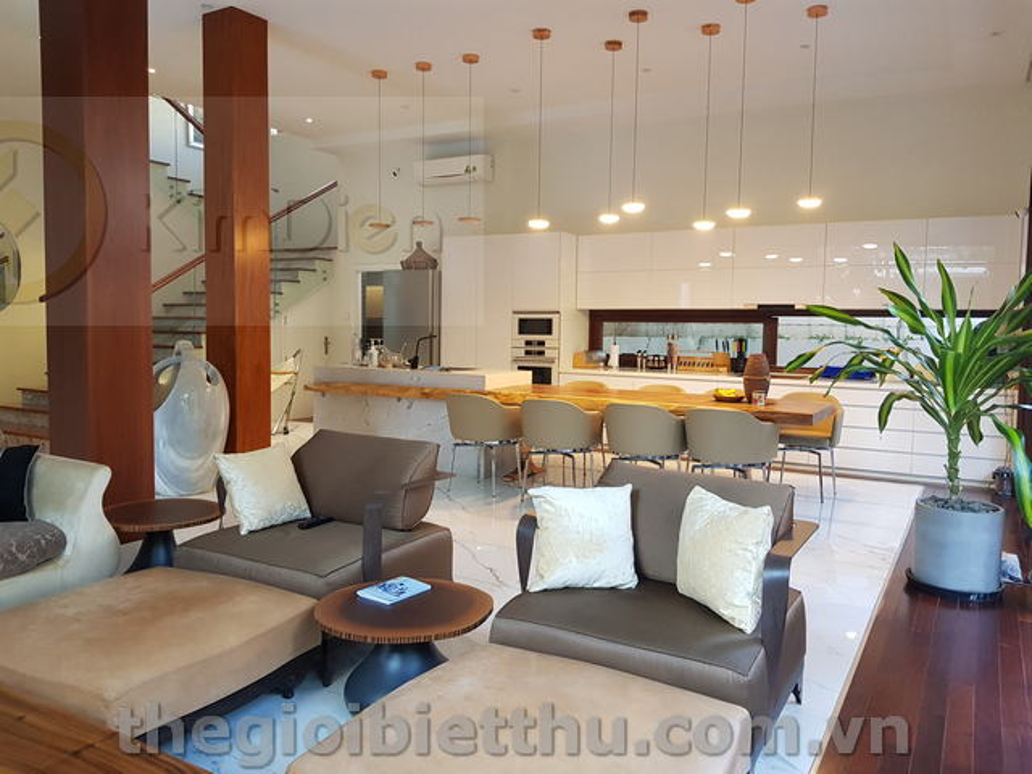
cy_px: 387
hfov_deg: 67.3
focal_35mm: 26
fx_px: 775
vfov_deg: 53.1
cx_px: 516
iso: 160
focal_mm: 4.3
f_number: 1.7
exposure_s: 1/50
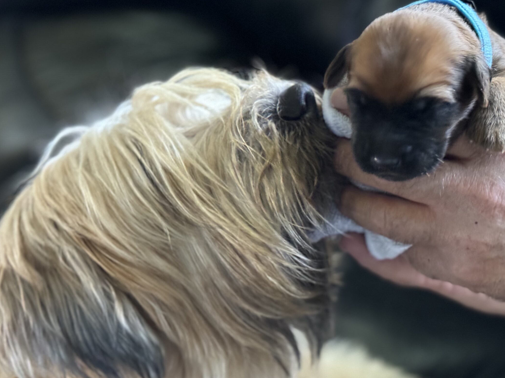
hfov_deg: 32.7
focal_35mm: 59
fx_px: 861
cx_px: 270
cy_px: 153
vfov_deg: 24.8
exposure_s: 1/35
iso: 500
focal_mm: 6.76
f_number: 1.78
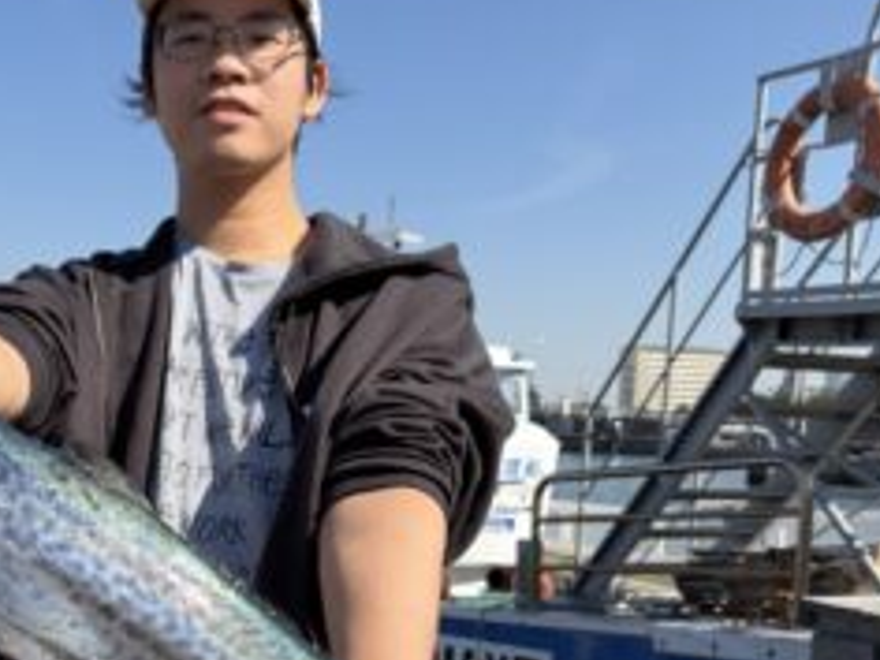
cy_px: 503
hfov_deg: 41.9
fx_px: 1119
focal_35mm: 44
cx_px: 246
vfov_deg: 32.2
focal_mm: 5.96
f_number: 1.6
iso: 64
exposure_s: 1/4950
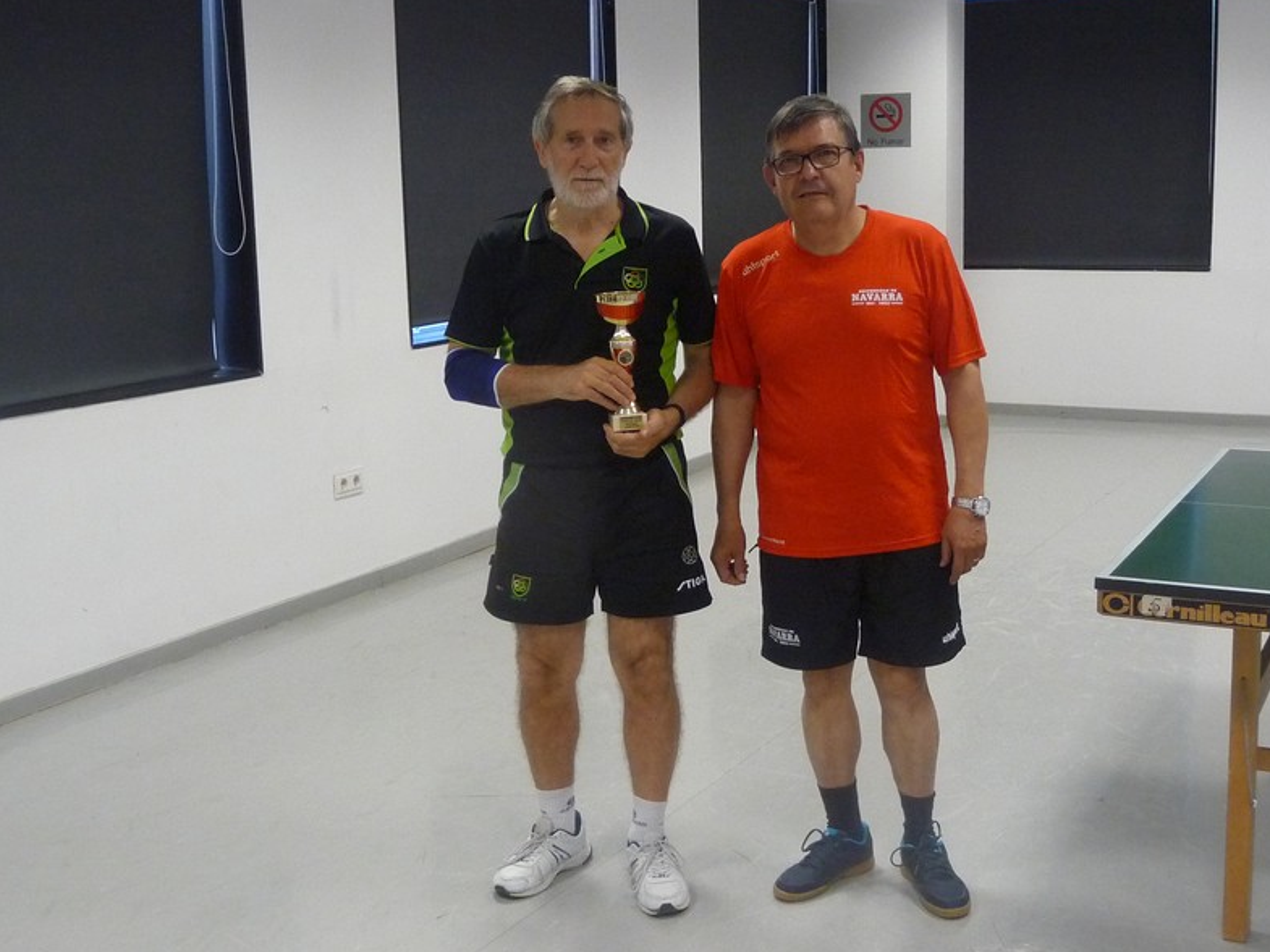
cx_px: 644
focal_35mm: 53
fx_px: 1945
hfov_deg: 36.2
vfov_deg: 27.5
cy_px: 472
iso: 400
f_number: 3.8
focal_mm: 6.3
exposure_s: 1/25
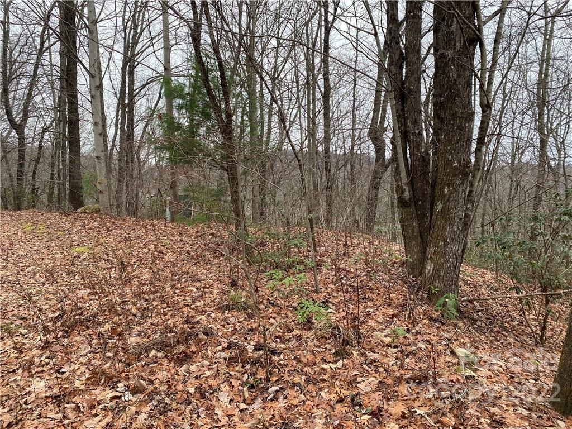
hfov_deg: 67.3
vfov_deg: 53.1
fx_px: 430
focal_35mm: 26
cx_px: 286
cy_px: 214
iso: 32
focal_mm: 4.25
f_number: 1.8
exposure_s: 1/217
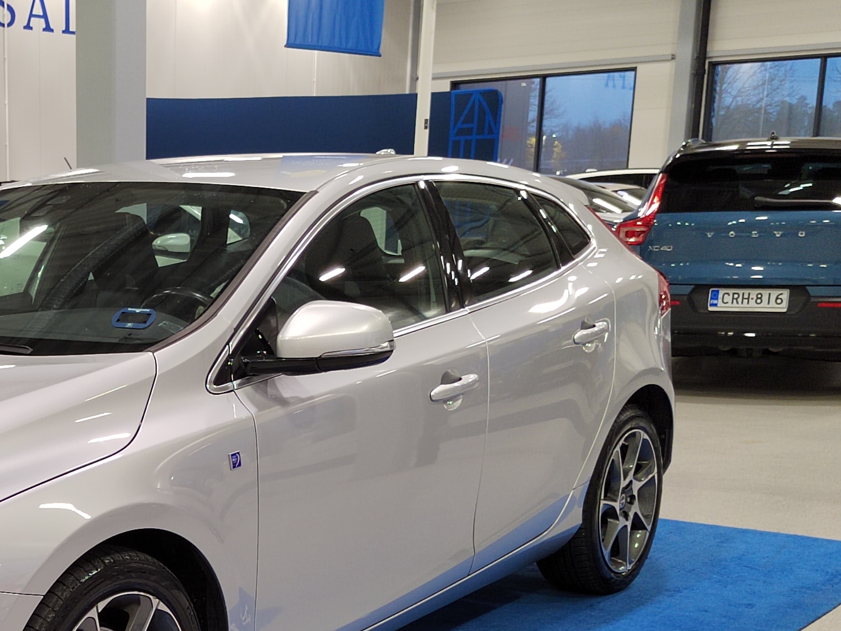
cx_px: 37
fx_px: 1482
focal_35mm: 61
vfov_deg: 23.4
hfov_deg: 29.9
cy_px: 568
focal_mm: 5.52
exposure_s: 1/100
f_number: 1.9
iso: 772
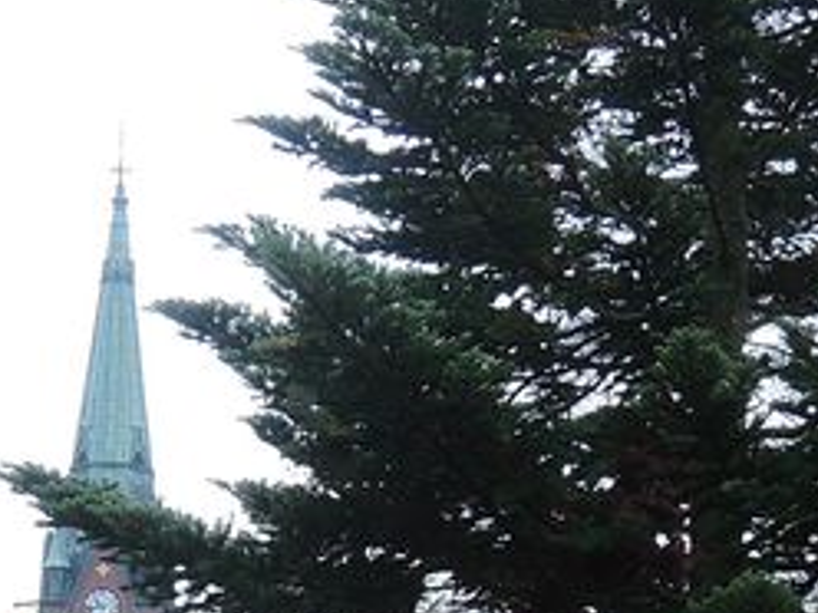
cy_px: 669
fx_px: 2741
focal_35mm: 116
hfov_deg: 17.0
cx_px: 435
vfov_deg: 12.6
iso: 80
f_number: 2.8
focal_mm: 5.1
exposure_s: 1/200
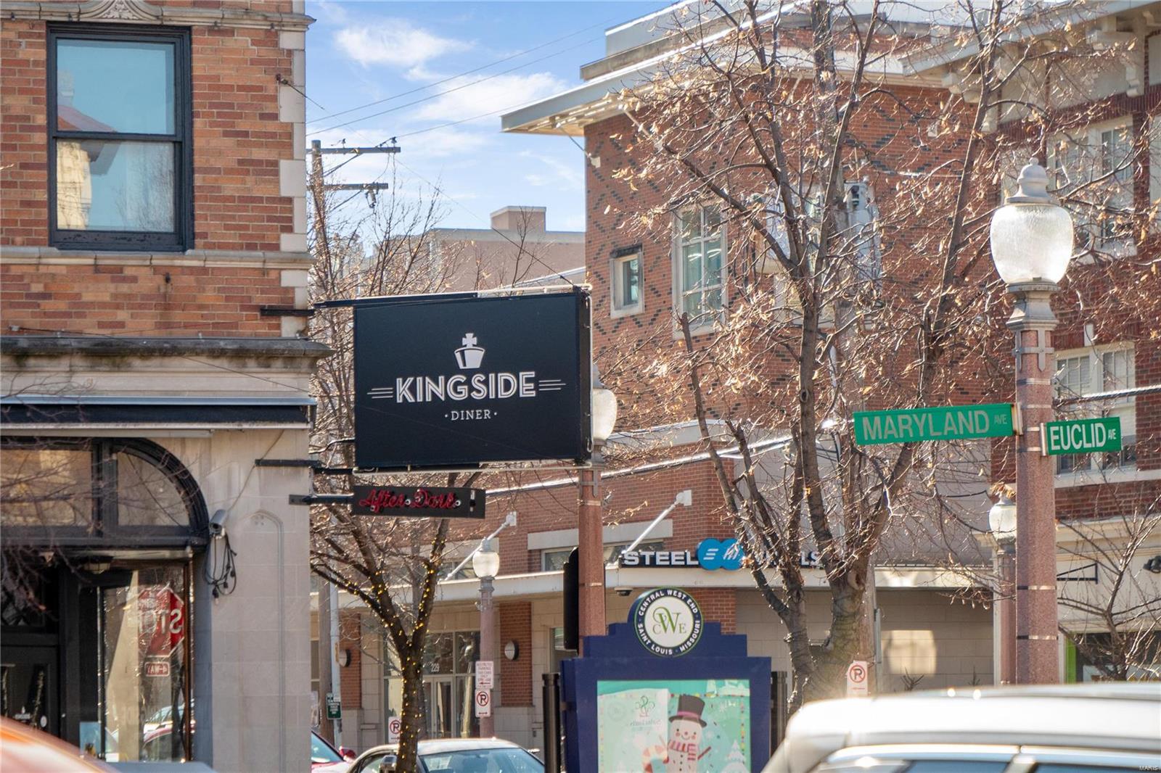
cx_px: 580
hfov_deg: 17.1
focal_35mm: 120
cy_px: 386
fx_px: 3869
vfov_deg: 11.4
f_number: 4
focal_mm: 60
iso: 400
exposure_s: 1/1250
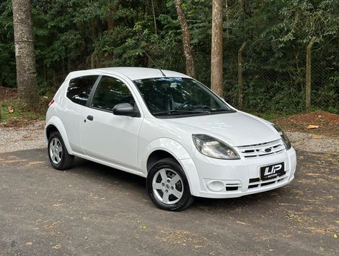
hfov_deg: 39.6
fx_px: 471
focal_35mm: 48
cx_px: 170
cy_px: 128
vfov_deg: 30.3
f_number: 1.78
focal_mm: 6.86
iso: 64
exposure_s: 1/538
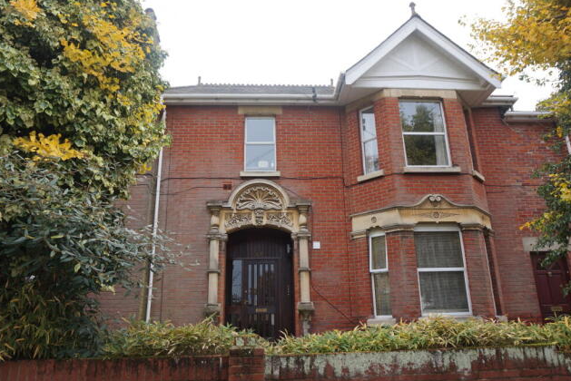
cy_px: 195
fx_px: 397
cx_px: 290
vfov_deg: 51.3
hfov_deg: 71.5
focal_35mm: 25
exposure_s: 1/80
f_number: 4.5
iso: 100
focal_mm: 16
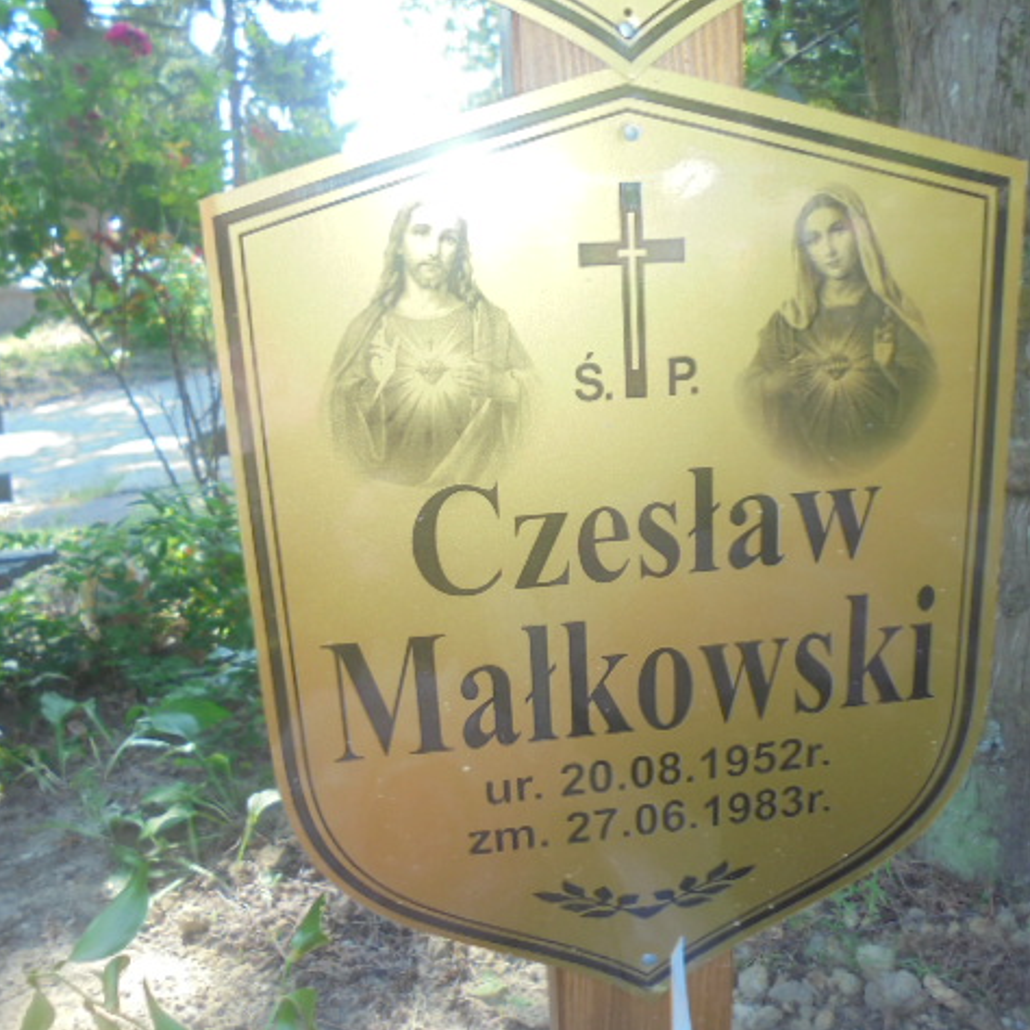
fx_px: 1044
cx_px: 517
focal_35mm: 31
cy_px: 515
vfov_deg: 52.5
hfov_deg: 52.5
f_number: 3.5
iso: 100
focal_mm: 4.6
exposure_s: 1/80
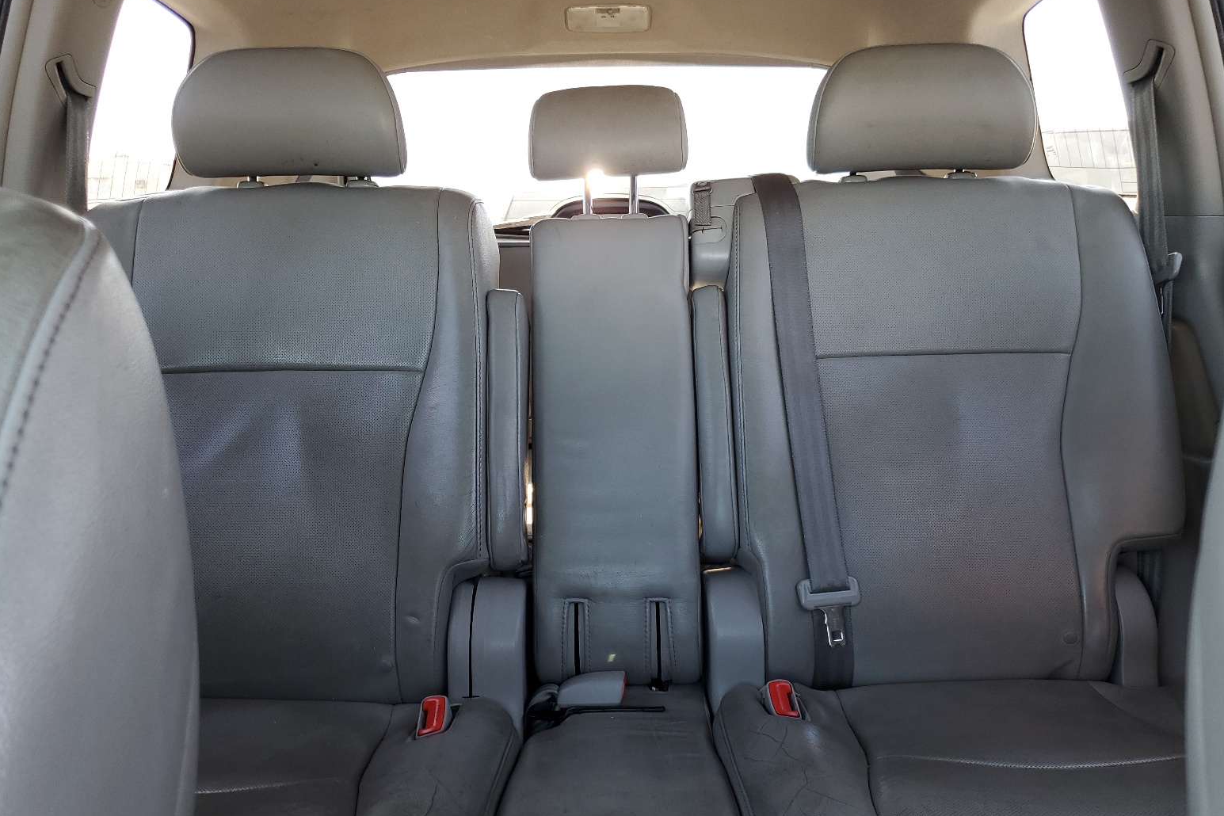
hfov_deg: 65.5
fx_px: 952
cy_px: 451
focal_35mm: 28
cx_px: 604
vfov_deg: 46.3
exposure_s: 1/60.2
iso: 51
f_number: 1.5
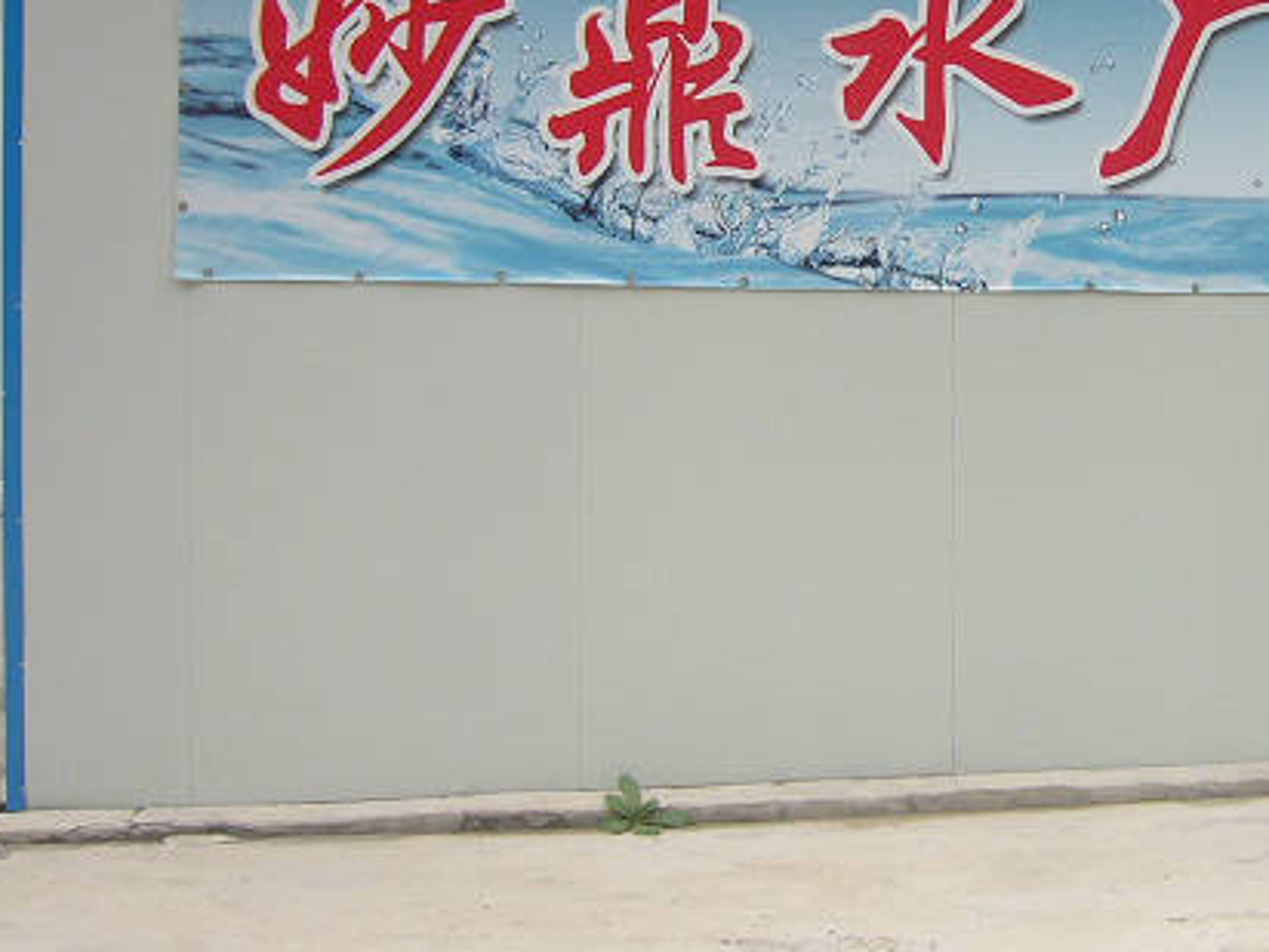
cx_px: 967
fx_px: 2493
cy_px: 132
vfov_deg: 21.2
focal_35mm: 68
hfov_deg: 28.1
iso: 80
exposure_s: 1/250
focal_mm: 5.8
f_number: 2.8
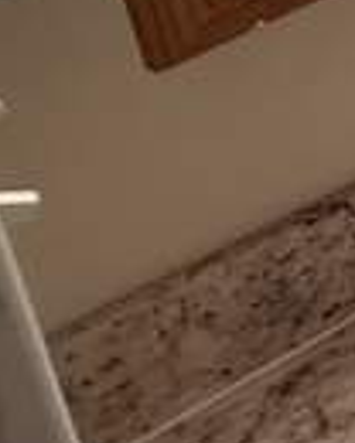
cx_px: 1355
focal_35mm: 84
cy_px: -392
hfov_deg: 8.7
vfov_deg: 17.6
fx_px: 1103
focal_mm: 2.22
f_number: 2.2
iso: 200
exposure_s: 1/120
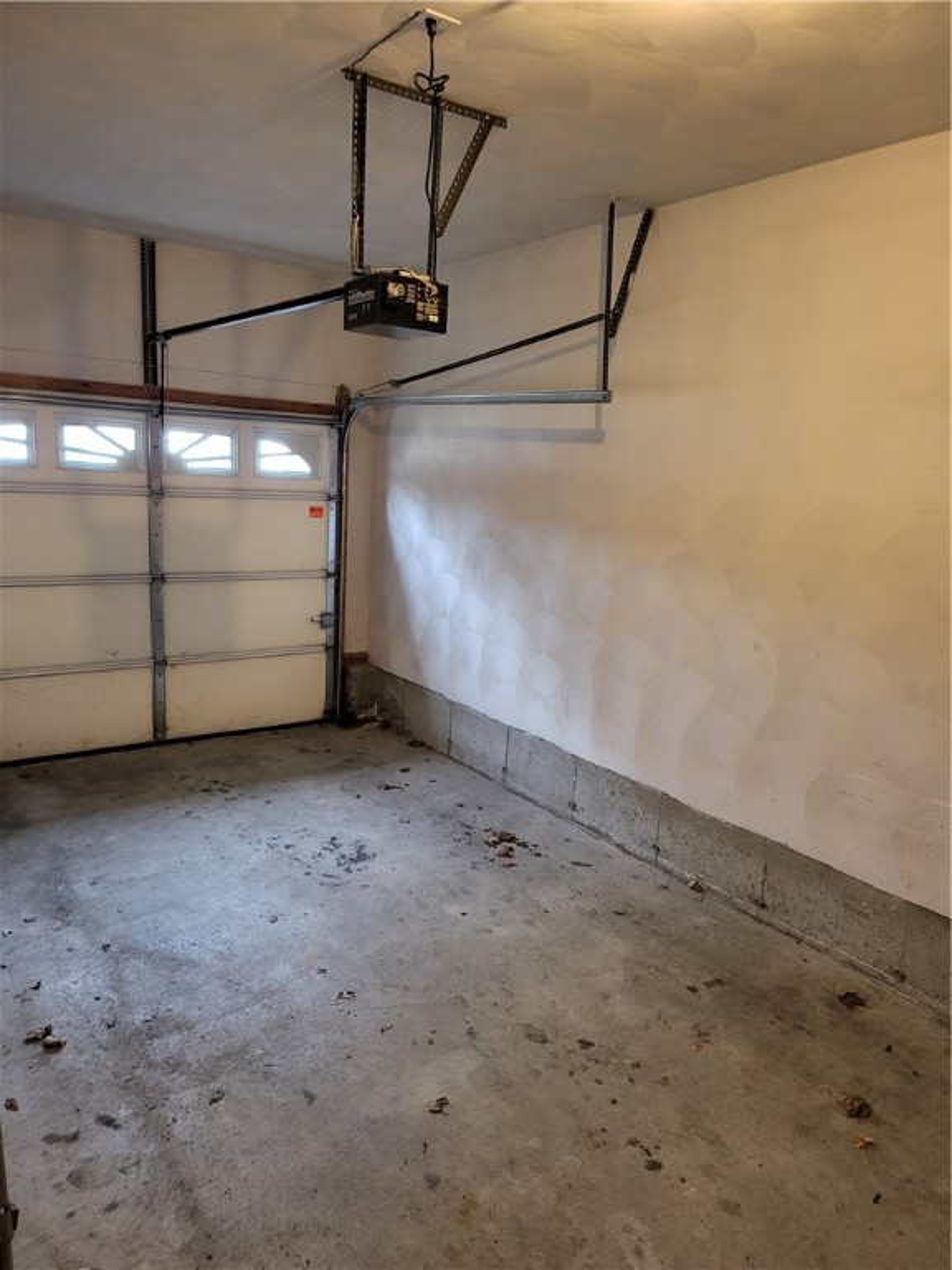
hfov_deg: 56.8
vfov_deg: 71.6
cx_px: 476
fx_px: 880
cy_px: 635
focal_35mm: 24
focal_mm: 5
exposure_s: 1/40
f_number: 1.8
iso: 320
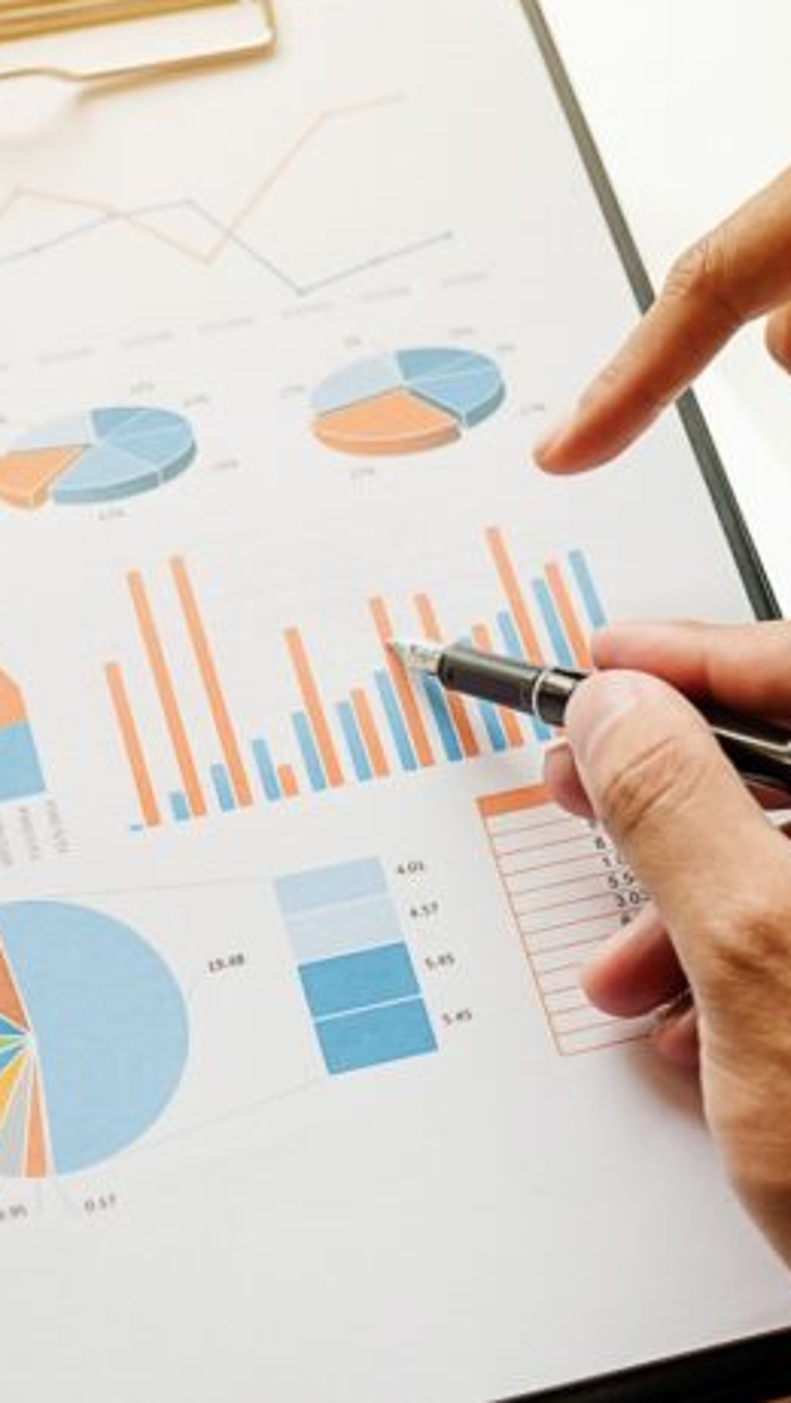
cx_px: 368
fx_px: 3312
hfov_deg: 13.6
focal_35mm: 89
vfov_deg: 23.9
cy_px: 695
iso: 250
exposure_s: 1/180
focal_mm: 37.4
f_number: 4
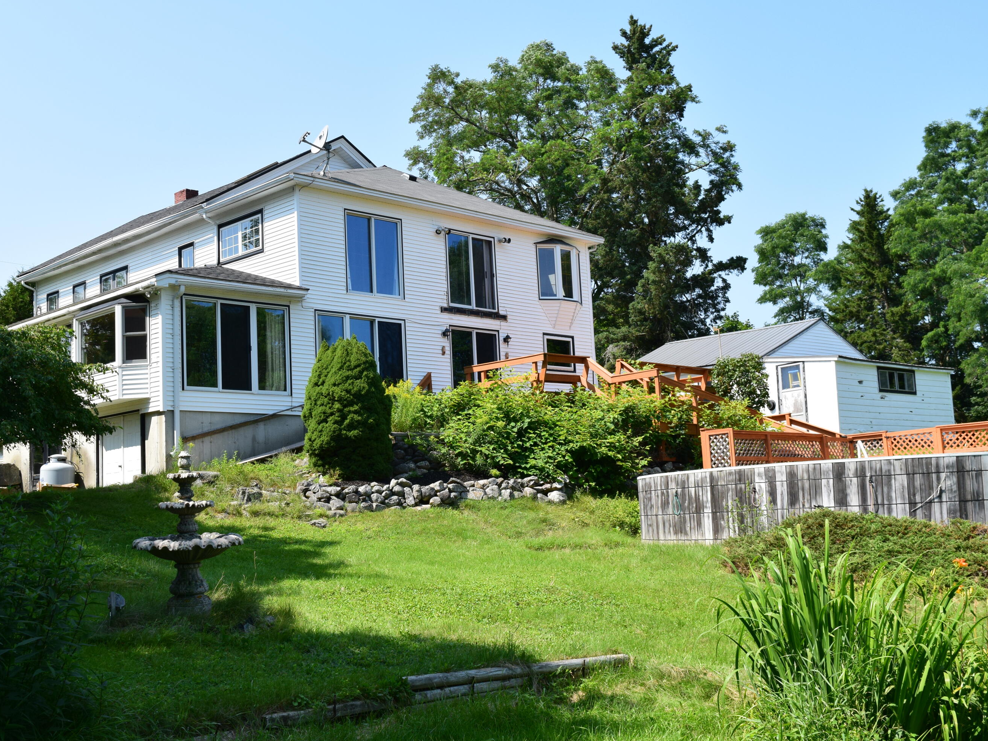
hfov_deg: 43.8
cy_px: 369
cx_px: 432
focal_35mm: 43
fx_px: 1227
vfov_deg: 33.6
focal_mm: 26
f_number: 11
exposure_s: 1/400
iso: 400
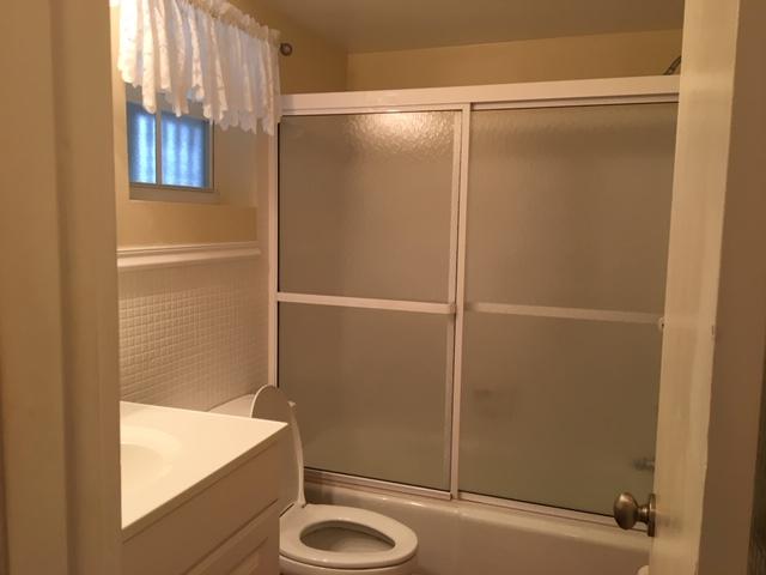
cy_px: 288
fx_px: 642
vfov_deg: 48.2
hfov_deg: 61.7
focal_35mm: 29
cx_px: 383
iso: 64
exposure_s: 1/30
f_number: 2.2
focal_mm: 4.15
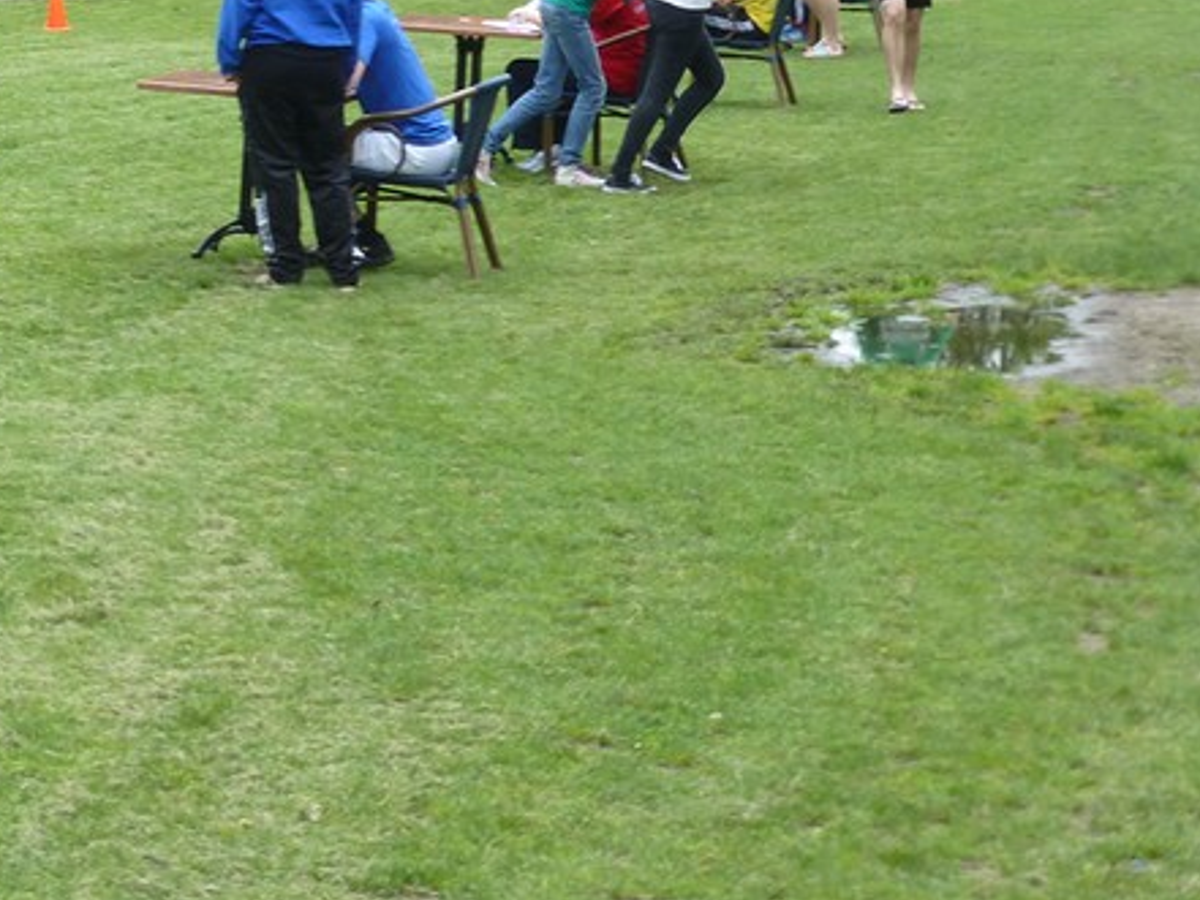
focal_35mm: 144
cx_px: -171
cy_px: -76
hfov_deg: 13.4
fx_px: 4993
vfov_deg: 10.2
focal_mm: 11
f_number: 4.8
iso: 100
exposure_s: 1/100
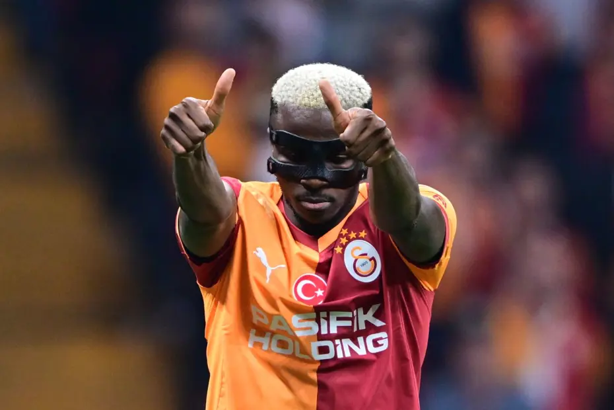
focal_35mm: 600
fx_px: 10233
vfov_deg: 2.3
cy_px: 205
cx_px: 307
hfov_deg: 3.4
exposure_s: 1/1600
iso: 2500
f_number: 2.8
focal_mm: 400
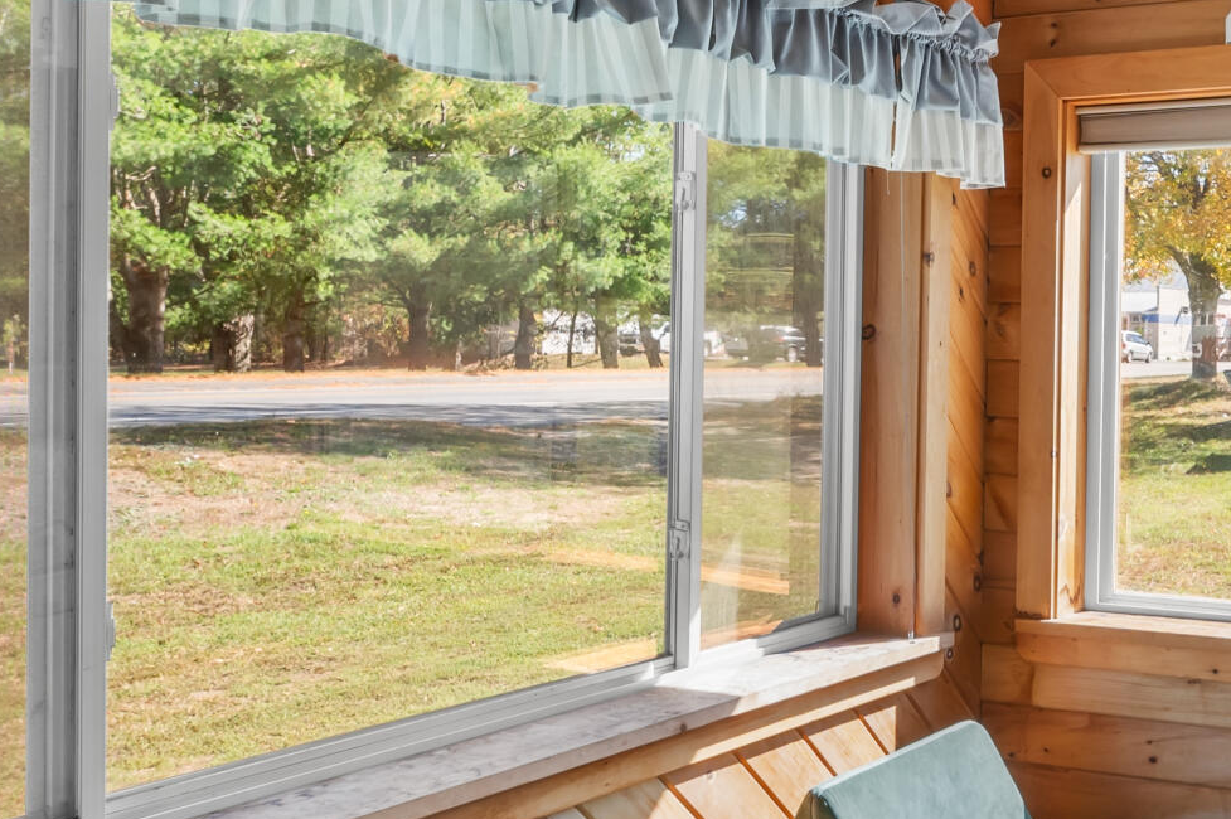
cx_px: 1106
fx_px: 1469
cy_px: 420
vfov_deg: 31.1
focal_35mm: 43
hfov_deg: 41.8
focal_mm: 14
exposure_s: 1/20
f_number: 9
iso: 320
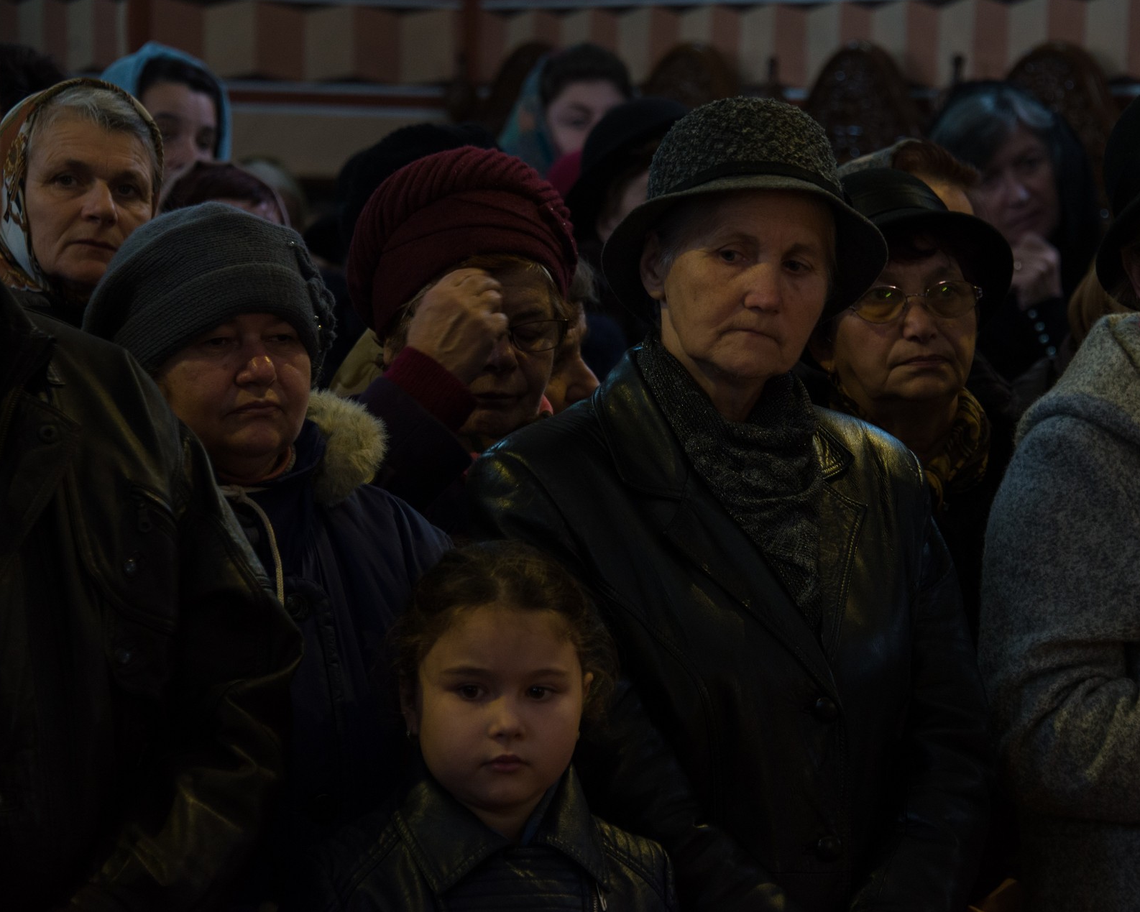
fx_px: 5162
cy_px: 453
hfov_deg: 12.6
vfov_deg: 10.1
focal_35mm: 153
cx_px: 662
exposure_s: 1/40
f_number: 5.6
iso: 1250
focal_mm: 135
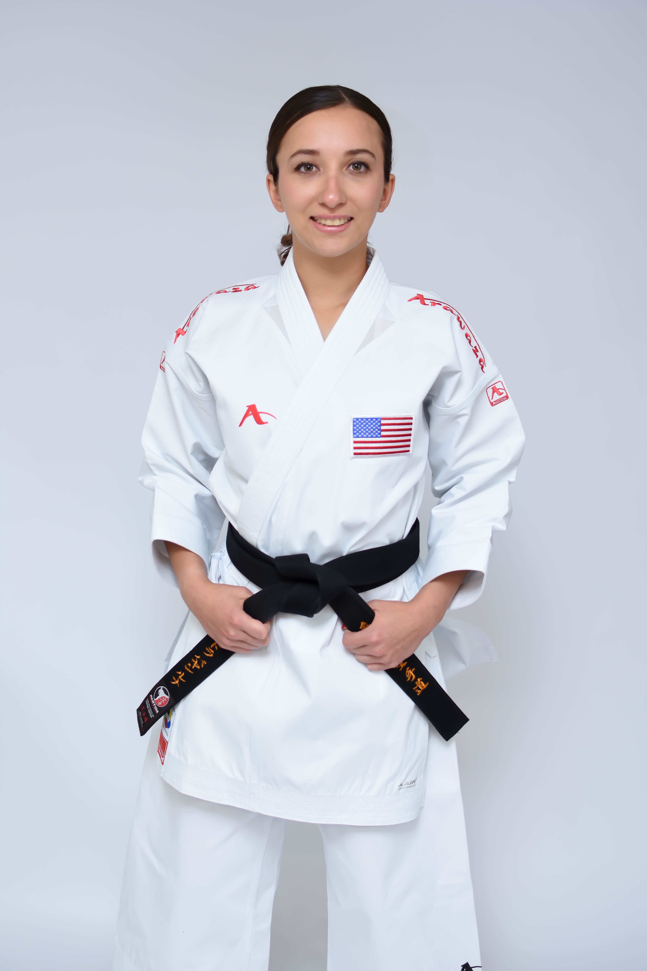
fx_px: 1415
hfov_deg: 25.8
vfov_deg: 37.9
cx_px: 324
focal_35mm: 52
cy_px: 486
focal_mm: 35
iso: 320
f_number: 2.8
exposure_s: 1/80
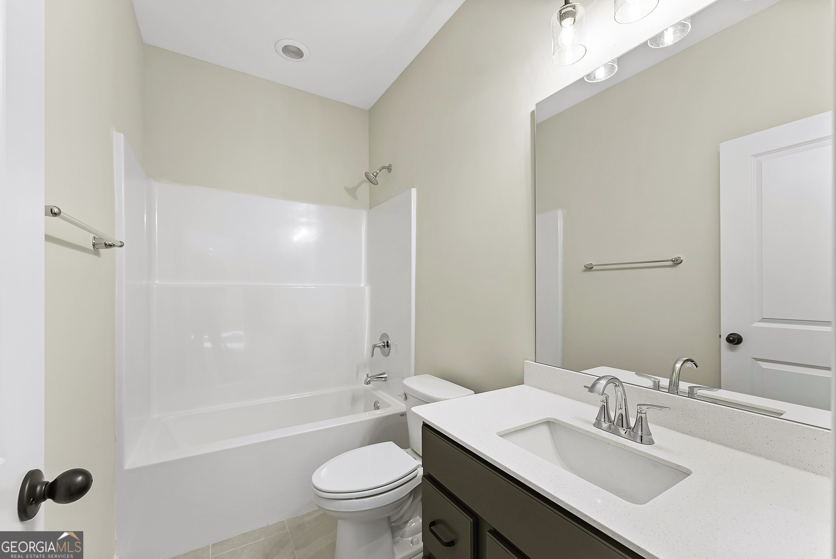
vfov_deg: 81.3
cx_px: 418
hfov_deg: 104.2
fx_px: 325
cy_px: 280
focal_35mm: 14
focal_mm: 14
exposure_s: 1/15
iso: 320
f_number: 7.1
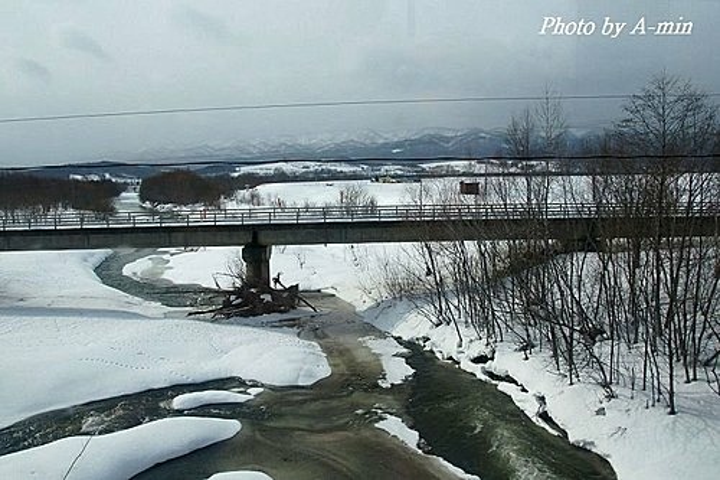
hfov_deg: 67.4
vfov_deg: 47.9
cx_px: 360
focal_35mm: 27
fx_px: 540
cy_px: 240
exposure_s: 1/1000
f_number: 11
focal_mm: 18
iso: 400
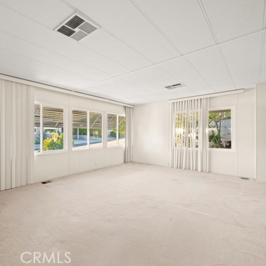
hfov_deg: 75.8
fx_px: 156
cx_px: 72
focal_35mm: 18
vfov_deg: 80.7
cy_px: 132
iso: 1000
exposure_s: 1/25
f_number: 8
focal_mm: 14
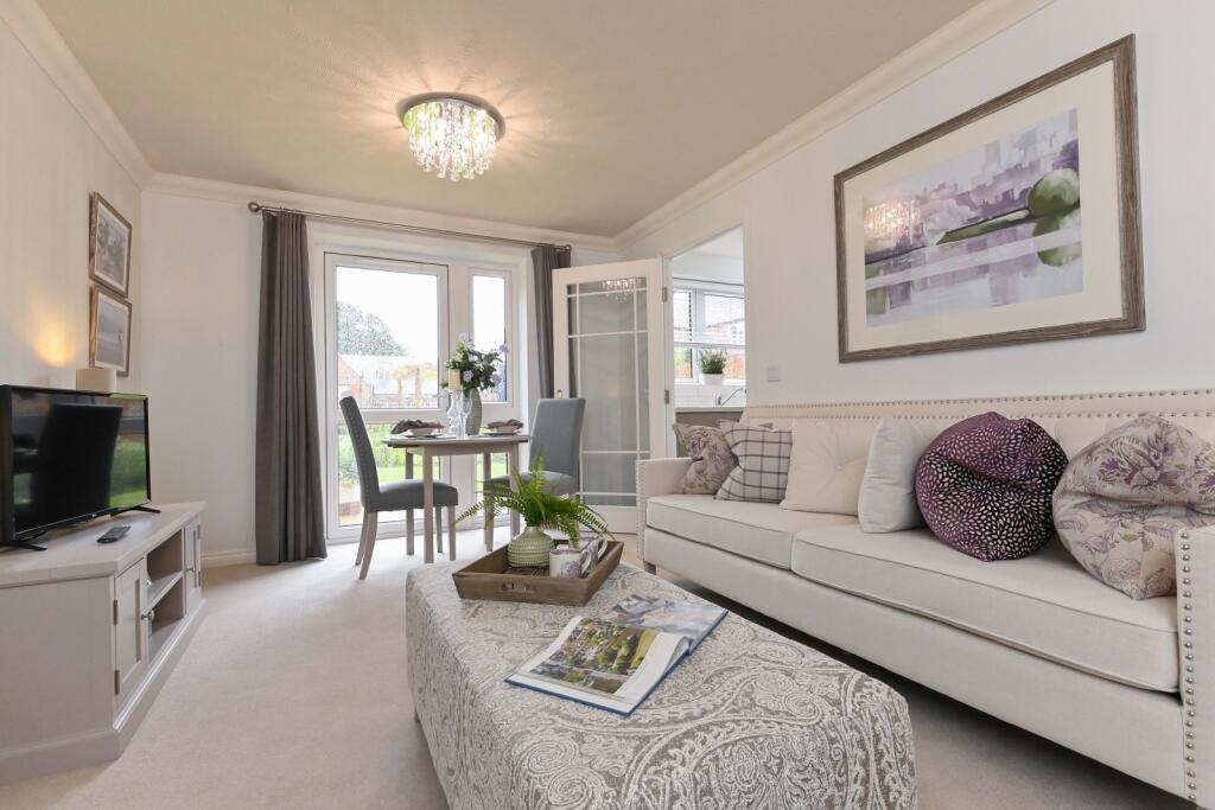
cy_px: 405
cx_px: 608
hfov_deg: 93.3
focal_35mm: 17
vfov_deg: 70.5
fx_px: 574
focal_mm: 17
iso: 3200
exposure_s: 1/80
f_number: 16
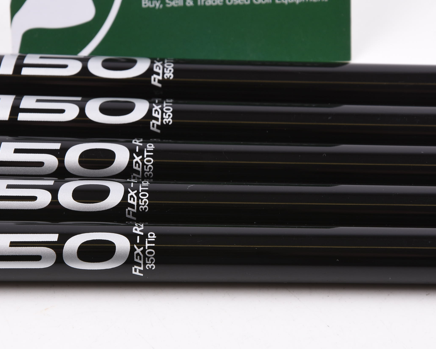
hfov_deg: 8.9
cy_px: 173
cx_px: 140
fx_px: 2783
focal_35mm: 216
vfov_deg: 7.2
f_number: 11
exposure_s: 1/125
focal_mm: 105
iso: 125
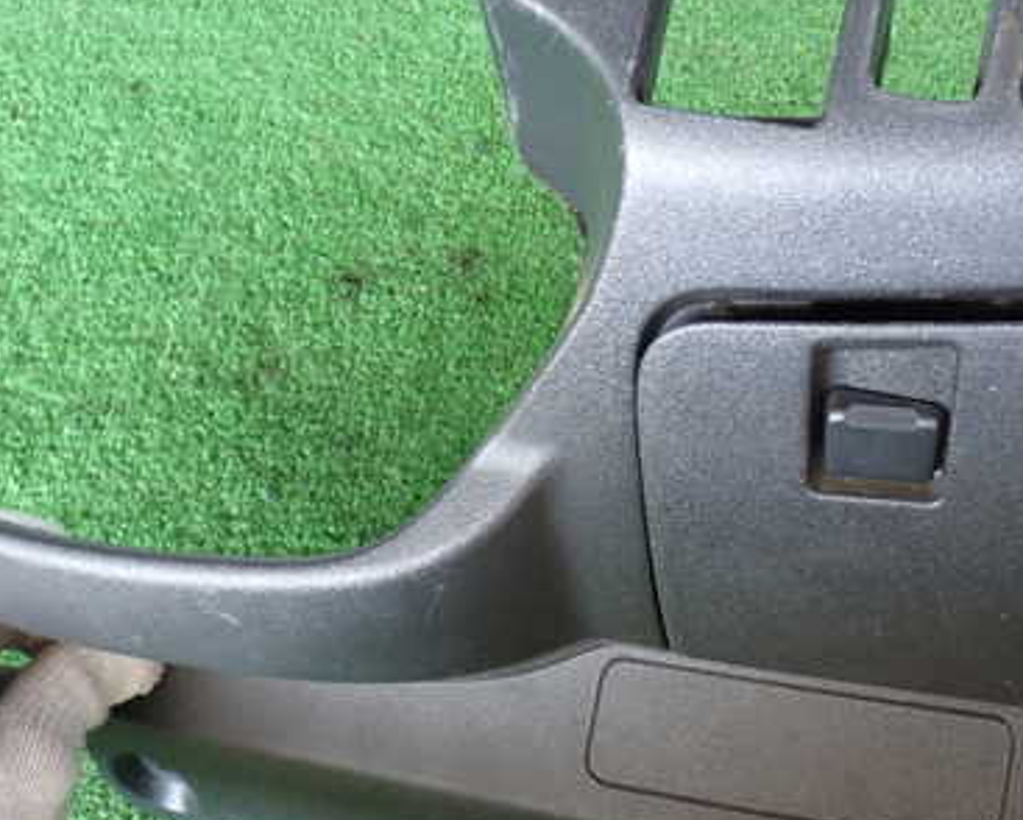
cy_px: 371
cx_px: 566
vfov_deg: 29.7
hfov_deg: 36.6
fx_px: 1545
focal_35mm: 51
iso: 200
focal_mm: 5.79
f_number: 2.4
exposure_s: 1/50
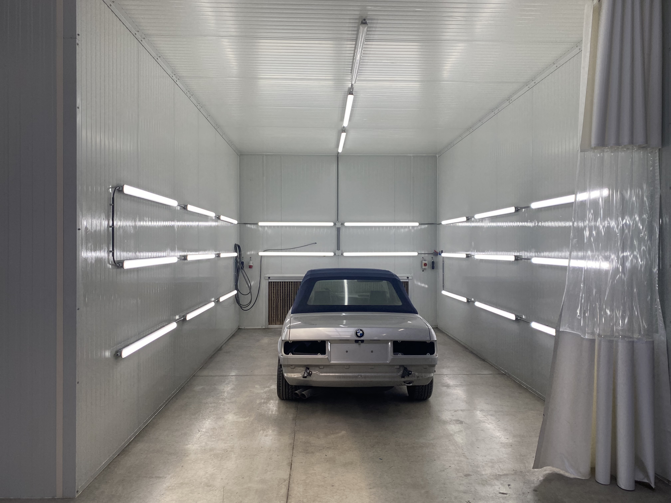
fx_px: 504
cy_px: 252
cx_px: 336
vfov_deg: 53.1
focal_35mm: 26
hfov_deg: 67.3
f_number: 1.8
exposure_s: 1/235
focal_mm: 4.25
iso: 32
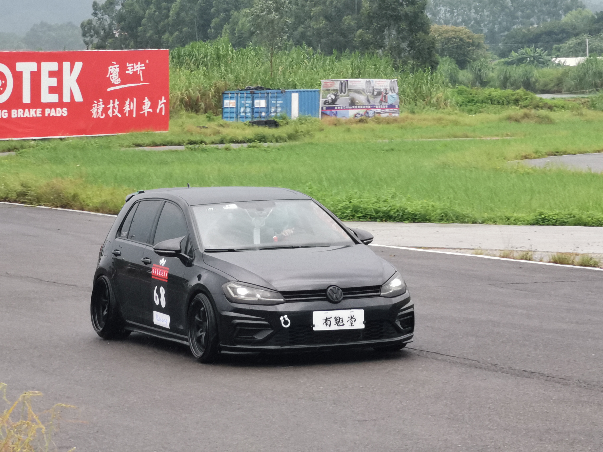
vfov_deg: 8.2
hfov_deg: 10.9
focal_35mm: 182
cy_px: 226
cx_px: 302
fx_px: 3170
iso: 160
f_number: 3.4
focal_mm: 14.46
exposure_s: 1/478
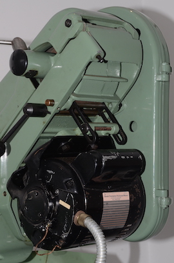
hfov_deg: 14.0
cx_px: 87
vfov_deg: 21.0
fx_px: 710
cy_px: 132
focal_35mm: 98
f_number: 14
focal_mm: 65
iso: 800
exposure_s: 1/60
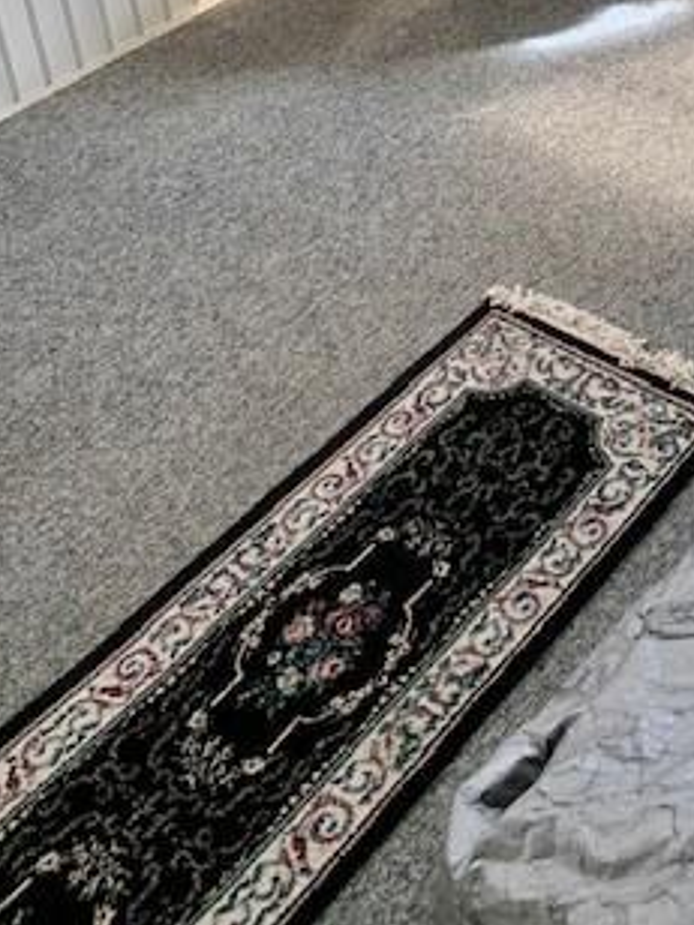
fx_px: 1443
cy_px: 15
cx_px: 529
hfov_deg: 26.6
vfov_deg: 32.8
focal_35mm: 54
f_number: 1.8
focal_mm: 4.25
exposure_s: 1/121
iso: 64
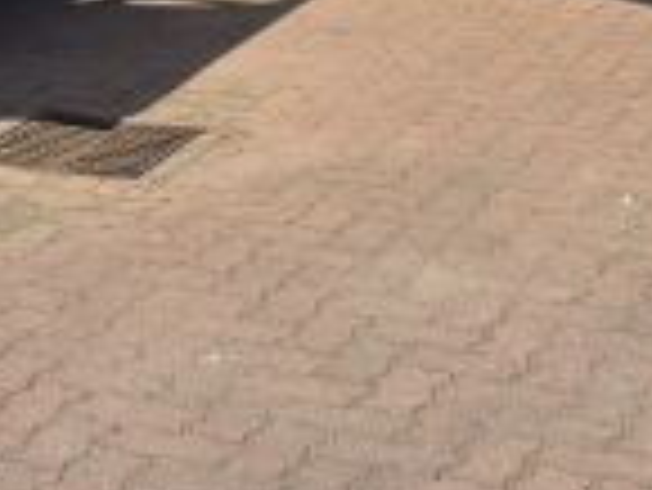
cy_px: -544
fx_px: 2394
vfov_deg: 10.6
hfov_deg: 15.4
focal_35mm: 127
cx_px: 135
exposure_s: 1/777
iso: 12
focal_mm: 6.3
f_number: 1.7
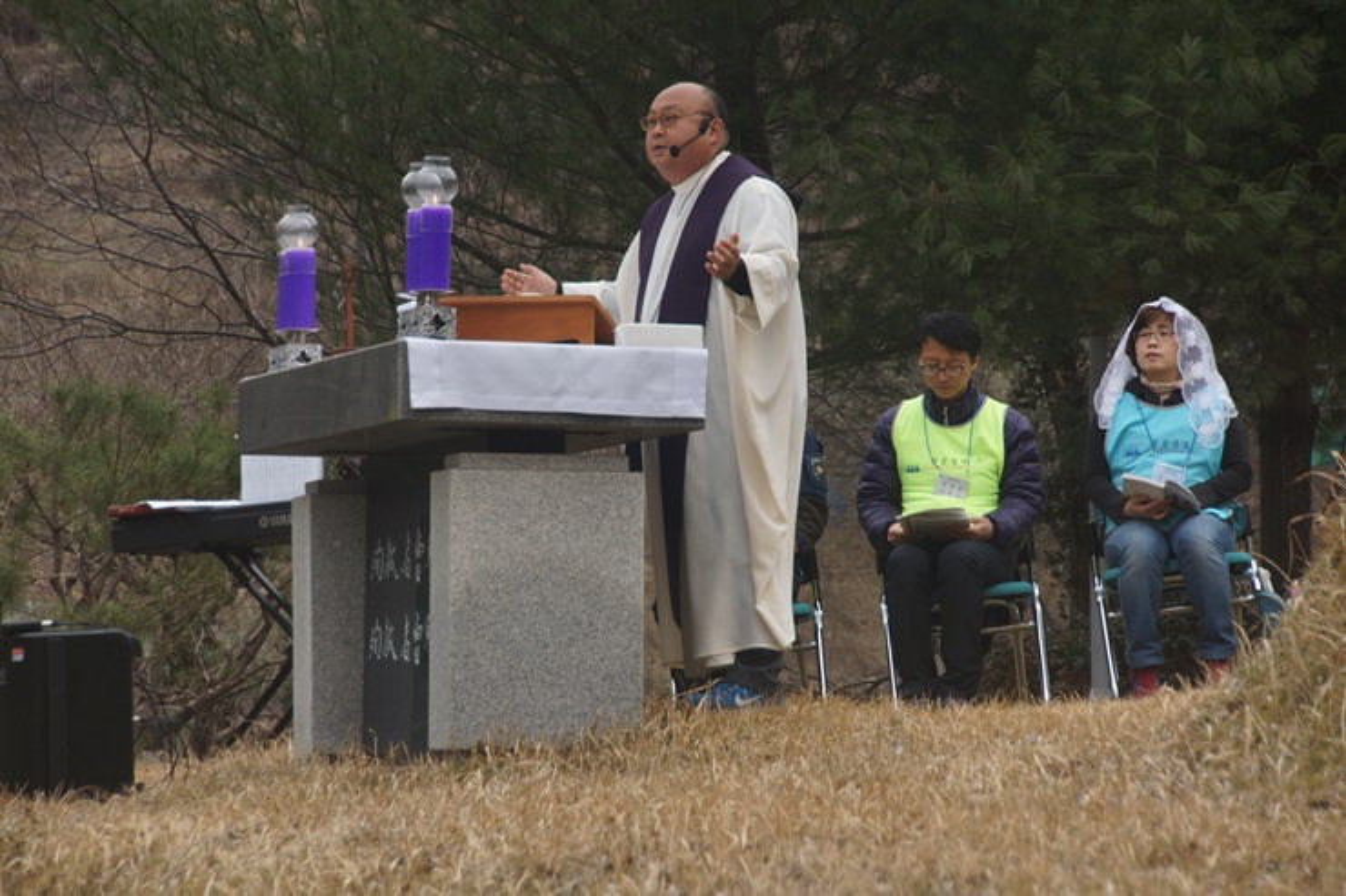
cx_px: 673
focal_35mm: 180
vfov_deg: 7.6
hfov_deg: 11.4
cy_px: 448
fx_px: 6728
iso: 100
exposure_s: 1/200
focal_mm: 120
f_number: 5.6
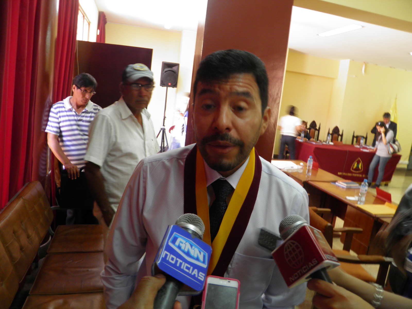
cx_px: 206
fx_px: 333
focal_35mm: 28
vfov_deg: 49.7
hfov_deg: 63.4
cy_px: 154
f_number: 2.8
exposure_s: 1/5
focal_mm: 4.9
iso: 100
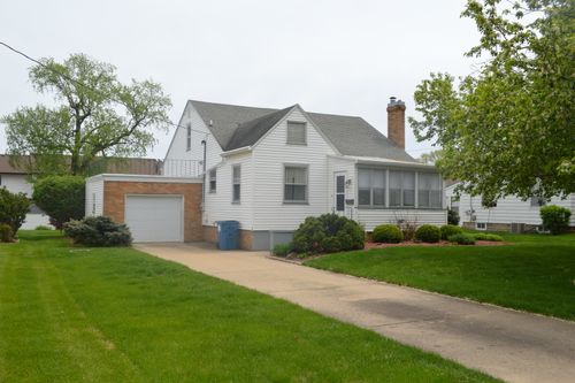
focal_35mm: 33
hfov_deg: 57.2
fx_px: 527
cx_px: 288
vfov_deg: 39.9
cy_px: 192
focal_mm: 22
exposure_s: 1/250
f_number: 8
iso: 100
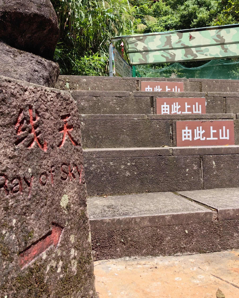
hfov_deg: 45.8
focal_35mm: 32
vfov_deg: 55.6
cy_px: 138
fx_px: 283
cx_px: 112
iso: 50
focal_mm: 5.75
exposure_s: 1/3333
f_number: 2
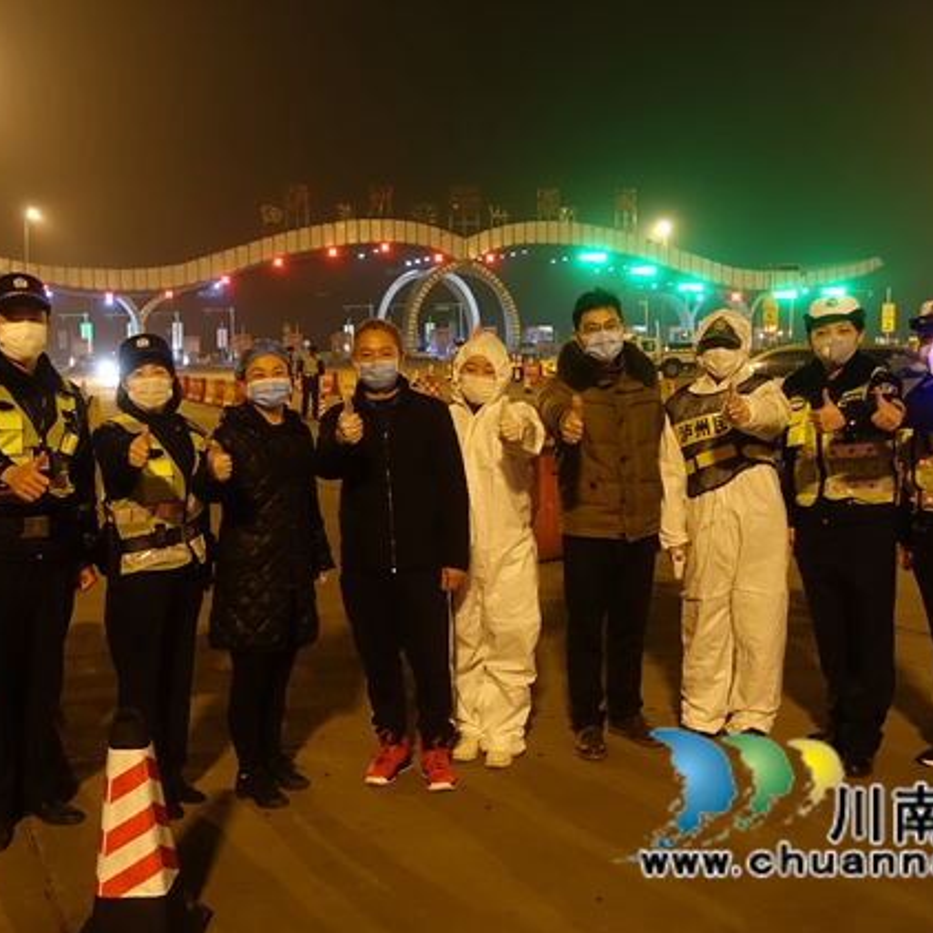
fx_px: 1220
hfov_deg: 41.8
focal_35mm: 40
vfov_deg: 41.9
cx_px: 431
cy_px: 470
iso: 800
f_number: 2.5
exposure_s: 1/20
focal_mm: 11.33
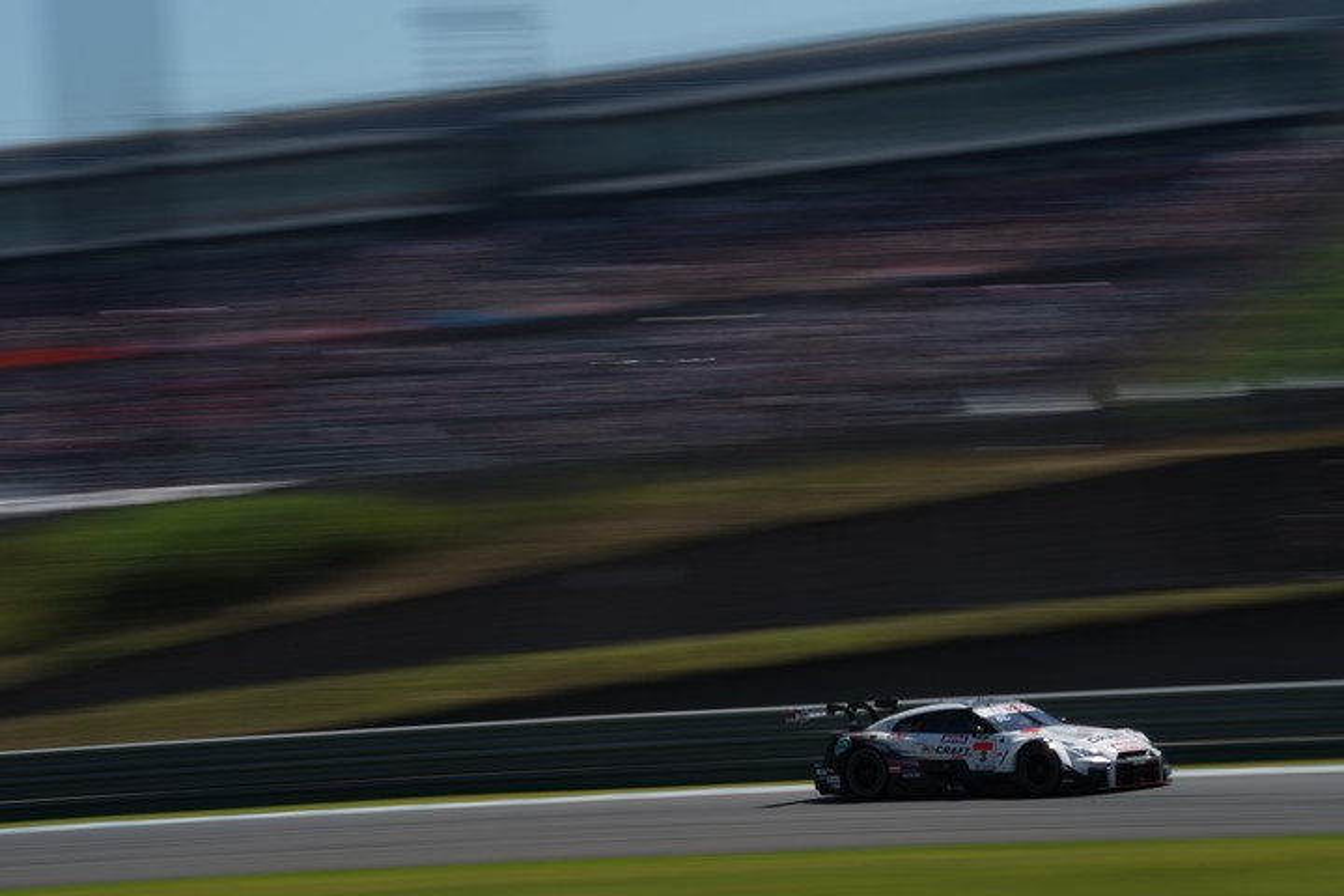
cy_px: 448
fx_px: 7466
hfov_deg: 10.3
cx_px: 672
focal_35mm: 200
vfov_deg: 6.9
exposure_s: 1/15
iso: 50
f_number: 32
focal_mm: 200
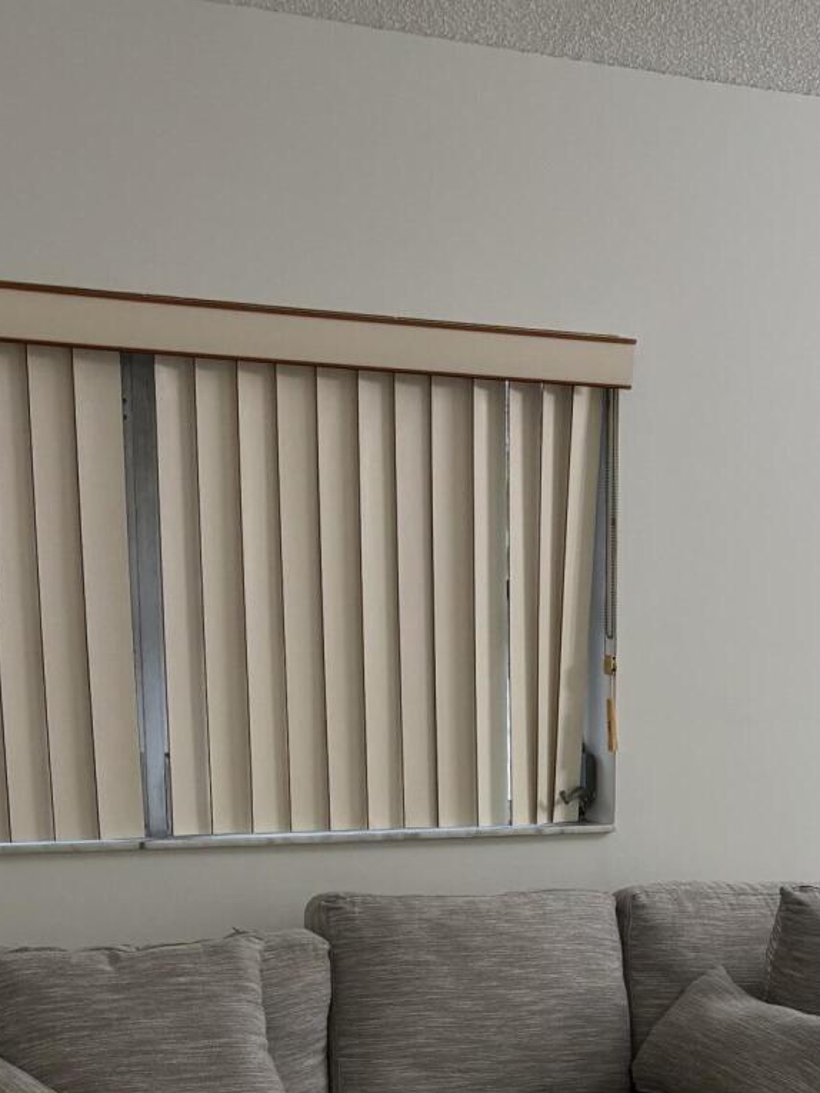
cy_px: 1143
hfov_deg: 21.4
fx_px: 2147
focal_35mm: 68
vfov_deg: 26.7
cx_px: 653
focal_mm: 5.96
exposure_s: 1/60
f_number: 1.6
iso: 160
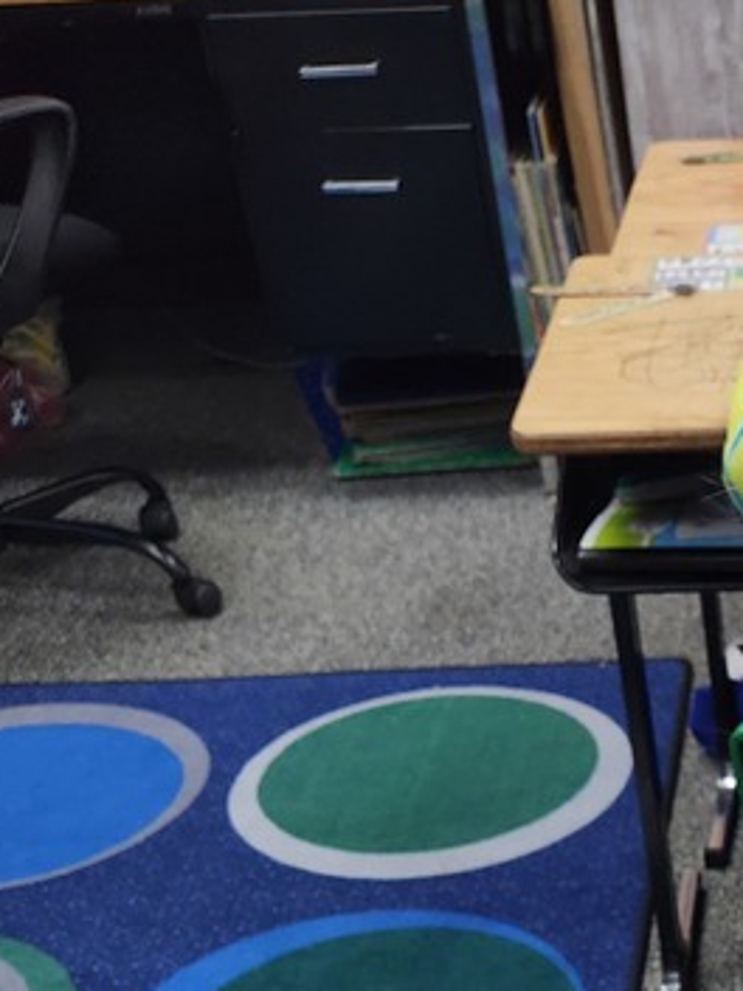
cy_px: 1374
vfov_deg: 24.3
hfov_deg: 19.8
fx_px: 1917
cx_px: 1016
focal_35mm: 67
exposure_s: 1/120
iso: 200
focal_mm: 5.4
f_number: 1.8
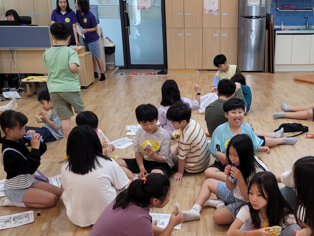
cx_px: 223
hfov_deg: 40.4
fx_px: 417
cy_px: 149
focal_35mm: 46
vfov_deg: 31.4
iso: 160
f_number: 1.8
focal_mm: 5.4
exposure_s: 1/120
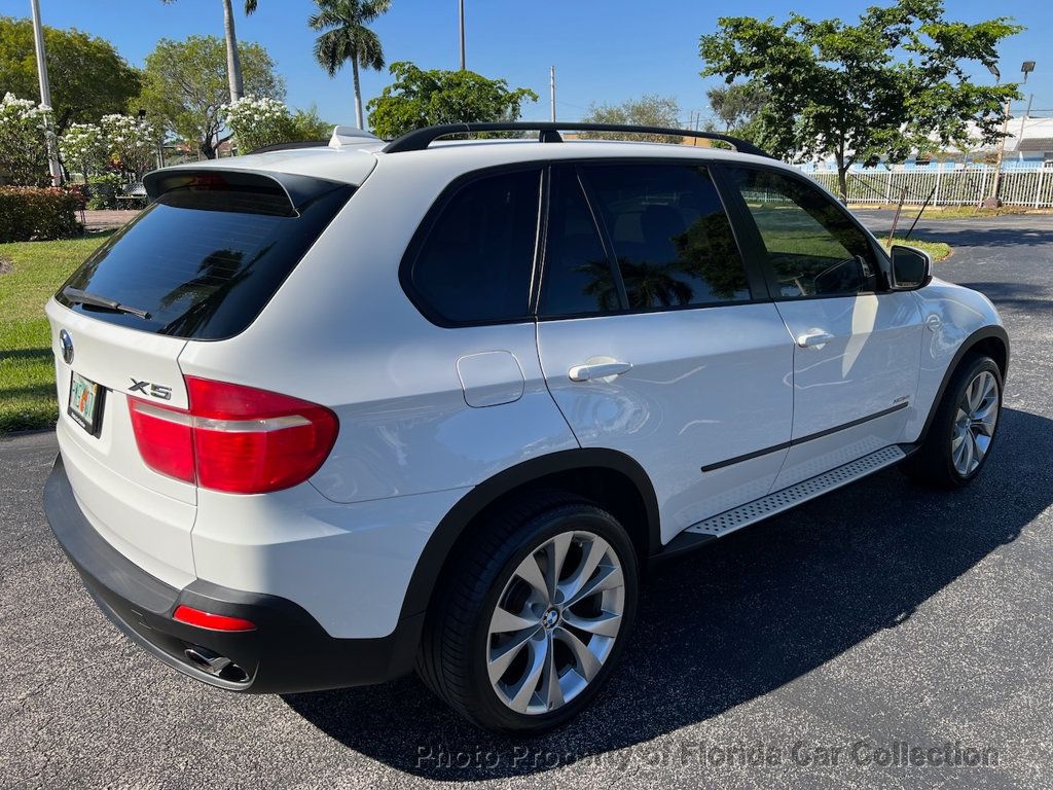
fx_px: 791
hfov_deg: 67.3
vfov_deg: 53.1
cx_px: 526
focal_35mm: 26
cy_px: 395
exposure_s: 1/2208
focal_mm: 5.7
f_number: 1.5
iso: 50
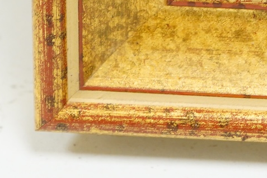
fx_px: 1869
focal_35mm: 252
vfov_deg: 5.4
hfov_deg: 8.1
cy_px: -43
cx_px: 287
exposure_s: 1/80
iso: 2500
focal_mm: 70
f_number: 7.1
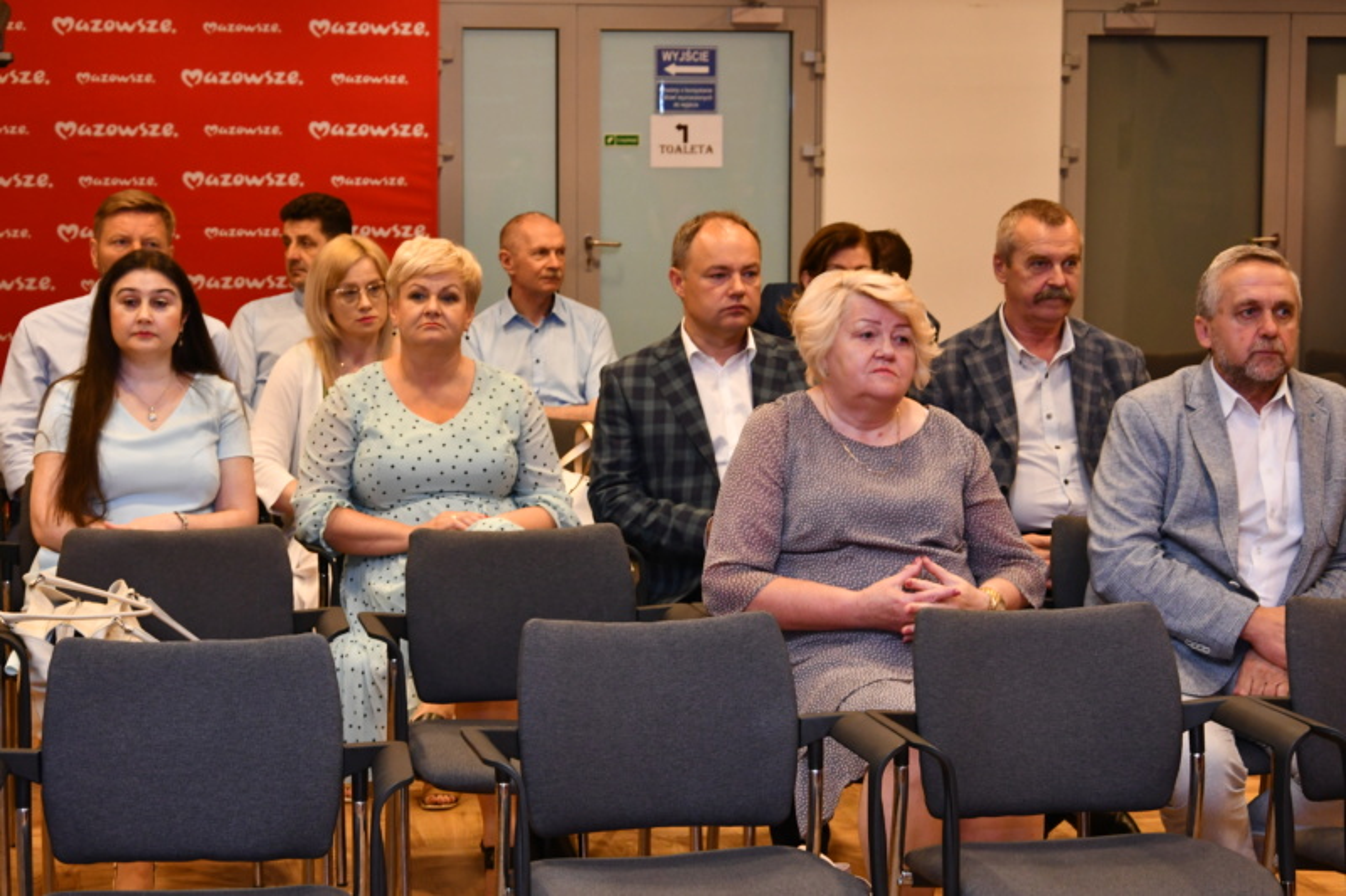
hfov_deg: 26.0
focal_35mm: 78
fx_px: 2916
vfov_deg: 17.5
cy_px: 448
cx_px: 673
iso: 1600
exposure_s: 1/60
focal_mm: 52
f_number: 8
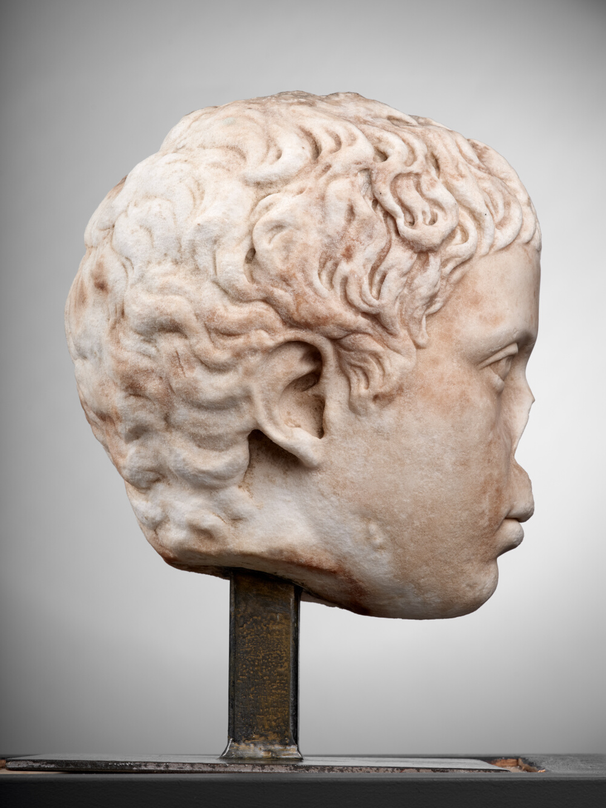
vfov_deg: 30.7
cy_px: 404
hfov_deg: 23.3
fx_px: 1470
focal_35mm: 63
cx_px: 303
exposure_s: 1/125
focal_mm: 80
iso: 200
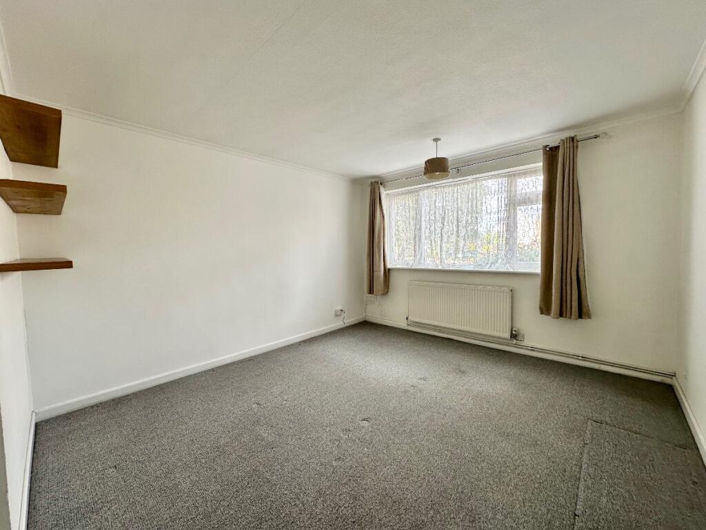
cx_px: 353
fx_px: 286
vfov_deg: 85.7
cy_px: 265
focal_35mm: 14
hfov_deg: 102.1
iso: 64
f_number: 2.2
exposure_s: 1/99
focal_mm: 2.22
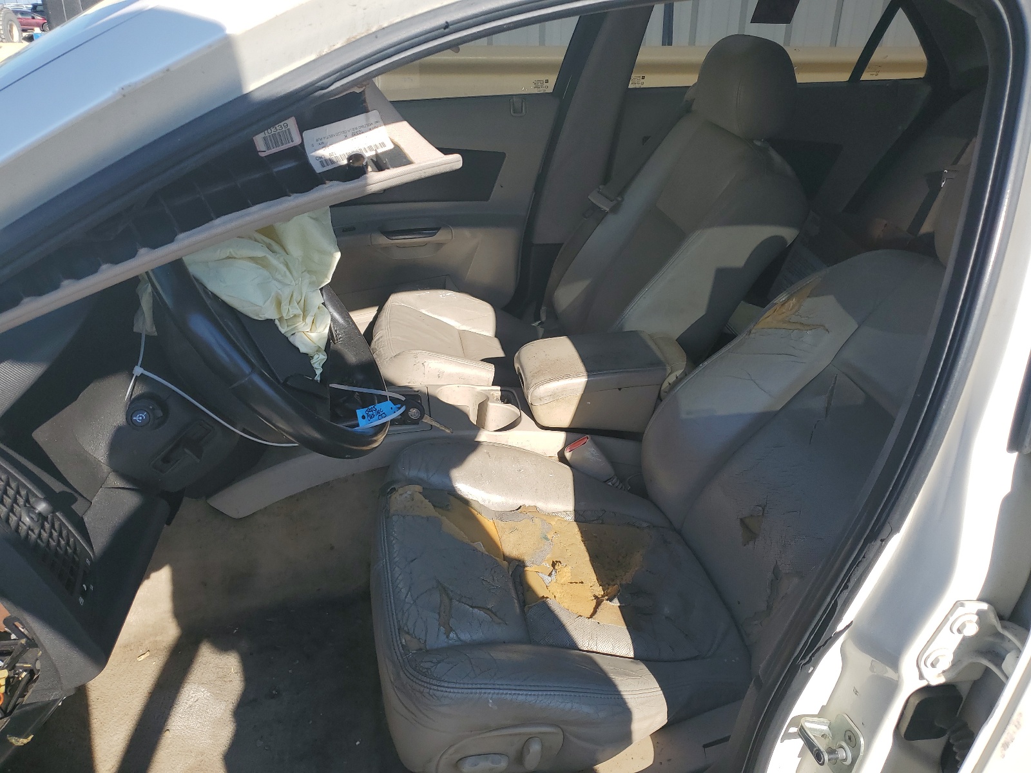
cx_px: 516
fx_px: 774
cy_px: 386
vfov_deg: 53.1
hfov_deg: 67.3
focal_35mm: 26
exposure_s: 1/2000
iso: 50
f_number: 1.5
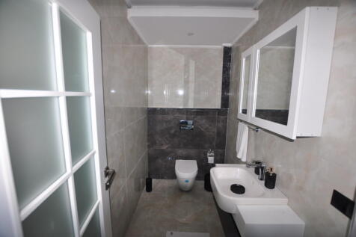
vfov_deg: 77.3
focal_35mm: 15
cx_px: 178
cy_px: 118
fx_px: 148
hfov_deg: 100.4
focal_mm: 10
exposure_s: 1/100
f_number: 3.5
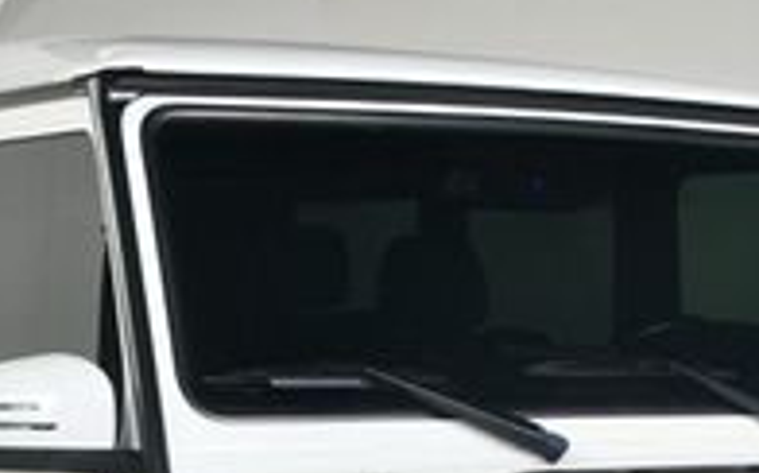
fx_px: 2479
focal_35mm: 120
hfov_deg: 17.3
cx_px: 546
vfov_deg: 10.5
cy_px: 737
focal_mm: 24
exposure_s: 1/160
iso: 100
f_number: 11
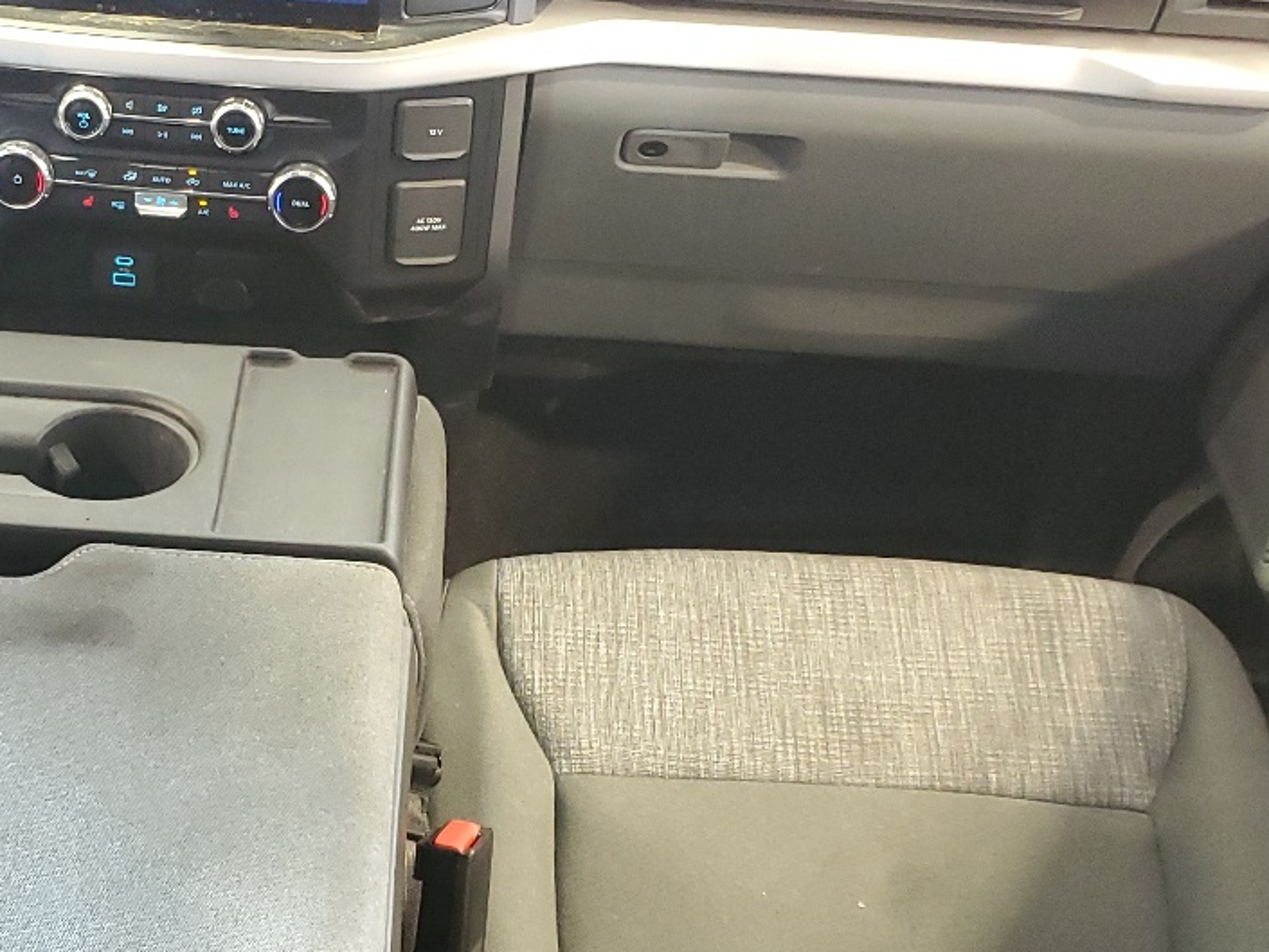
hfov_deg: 31.9
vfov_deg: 24.8
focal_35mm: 59
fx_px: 2163
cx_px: 279
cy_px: 583
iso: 326
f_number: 1.5
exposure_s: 1/24
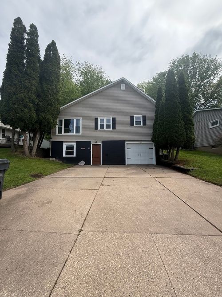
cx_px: 111
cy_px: 148
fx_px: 120
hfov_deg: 85.7
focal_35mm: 14
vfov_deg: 102.1
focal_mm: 2.22
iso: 64
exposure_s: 1/1613
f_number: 2.2
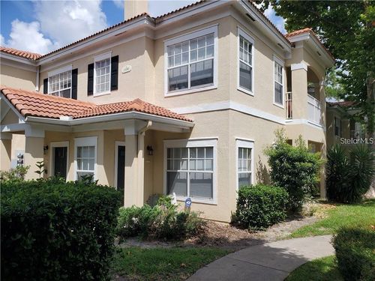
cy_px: 140
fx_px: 282
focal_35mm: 26
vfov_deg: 53.1
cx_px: 188
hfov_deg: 67.3
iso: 50
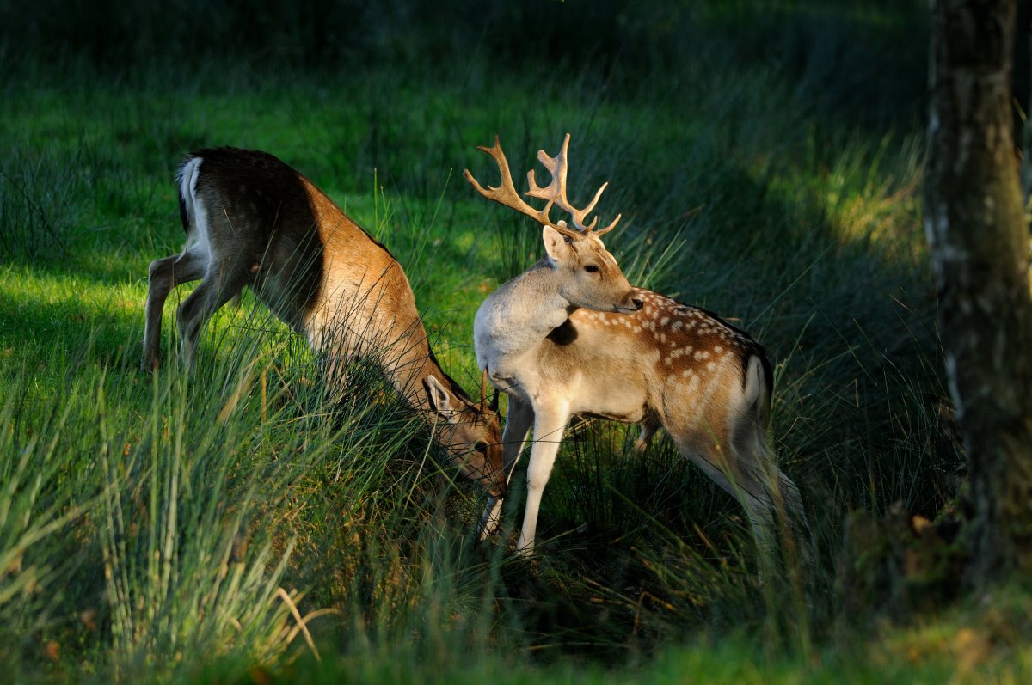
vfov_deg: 3.0
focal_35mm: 450
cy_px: 342
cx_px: 516
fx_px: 12884
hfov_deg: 4.6
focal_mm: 300
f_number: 4
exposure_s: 1/160
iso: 200
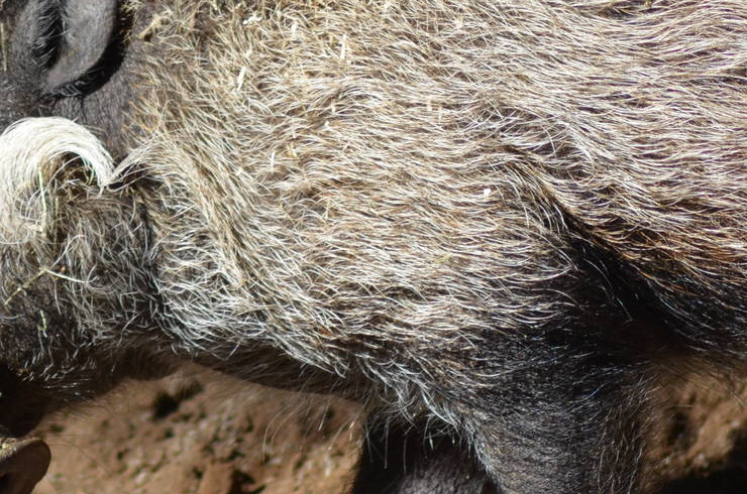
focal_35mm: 811
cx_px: 129
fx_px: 16792
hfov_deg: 2.5
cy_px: 263
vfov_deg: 1.7
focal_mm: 250
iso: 400
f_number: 5
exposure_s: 1/1250
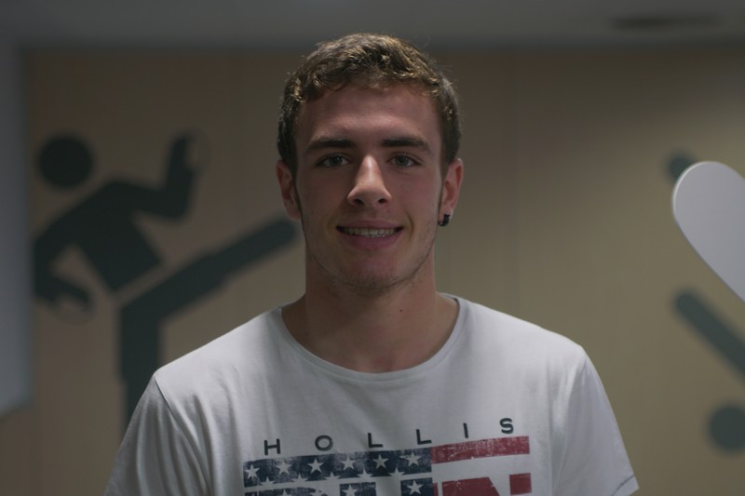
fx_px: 1862
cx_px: 372
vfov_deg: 15.2
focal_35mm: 90
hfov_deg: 22.6
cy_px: 248
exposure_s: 1/100
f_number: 2.8
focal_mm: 60
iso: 400
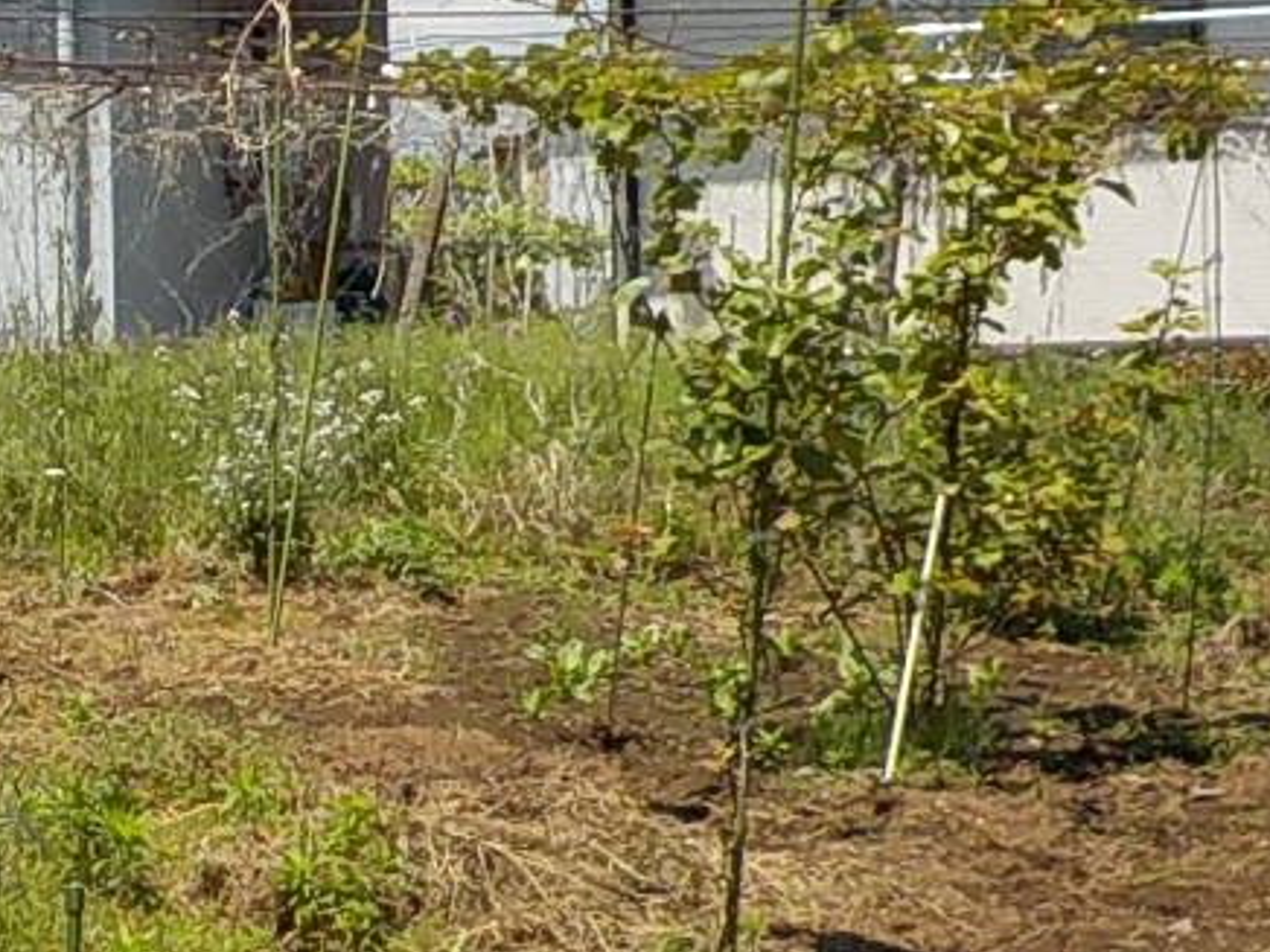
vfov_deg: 13.4
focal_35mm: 110
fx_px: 4036
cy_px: 673
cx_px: -288
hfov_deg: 17.0
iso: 125
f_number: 3.3
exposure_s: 1/1250
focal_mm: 4.1
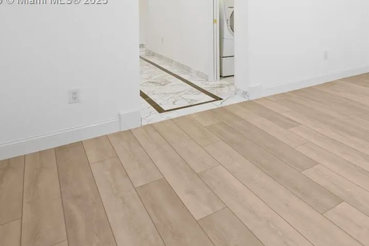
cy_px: 1
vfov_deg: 37.8
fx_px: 318
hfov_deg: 51.0
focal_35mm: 31
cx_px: 352
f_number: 2.8
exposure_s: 1/30
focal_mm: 14
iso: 100
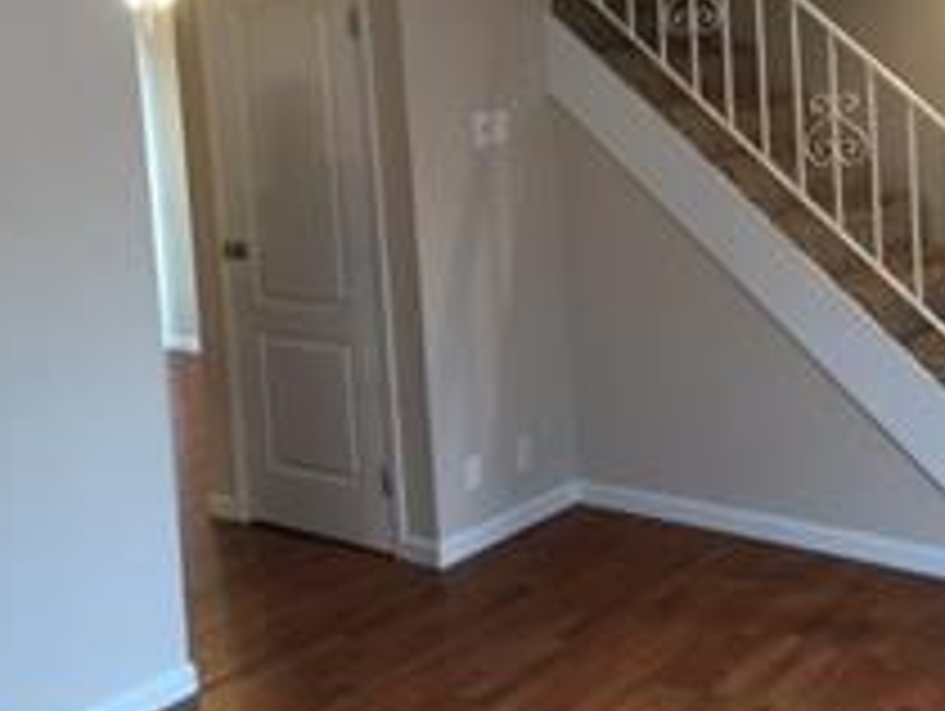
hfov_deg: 39.9
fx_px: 1285
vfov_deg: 30.4
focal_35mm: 47
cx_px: 637
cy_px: 166
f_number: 2.2
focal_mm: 4.15
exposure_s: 1/15
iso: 40
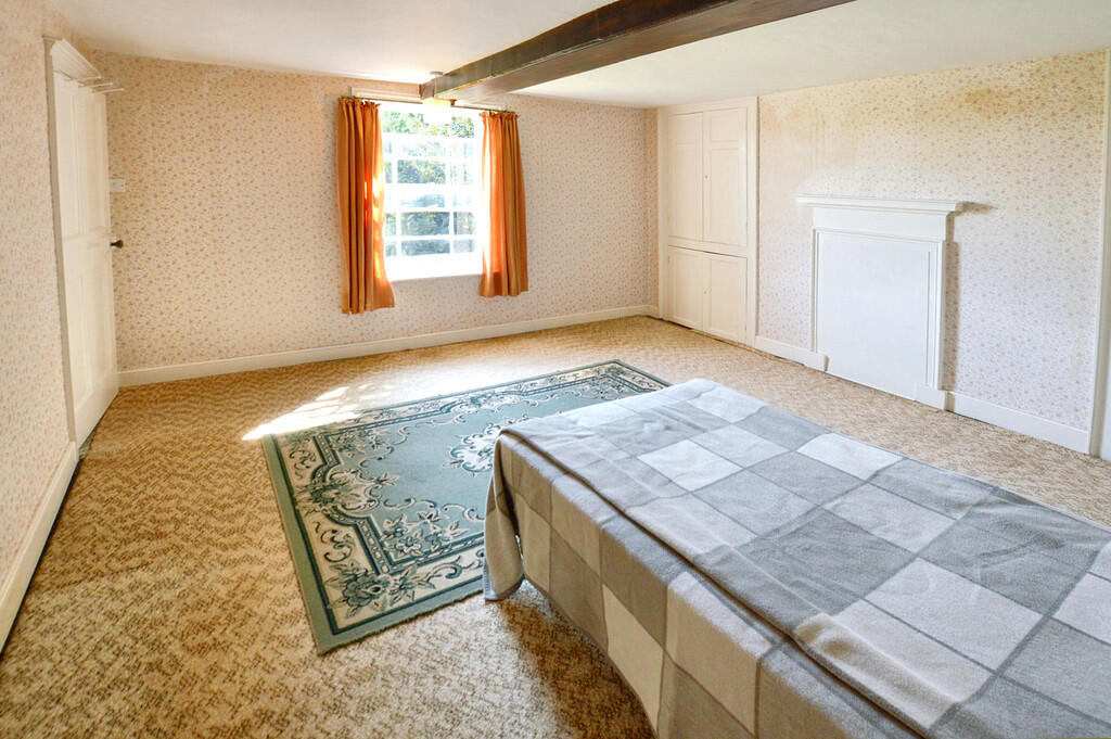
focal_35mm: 15
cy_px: 370
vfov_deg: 77.2
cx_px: 556
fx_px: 463
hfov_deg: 100.4
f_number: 8
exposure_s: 1/15
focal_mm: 10
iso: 500
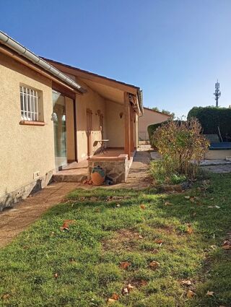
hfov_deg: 49.9
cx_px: 116
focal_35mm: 28
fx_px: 249
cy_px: 154
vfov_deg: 63.4
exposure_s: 1/360
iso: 112
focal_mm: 4.22
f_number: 1.8
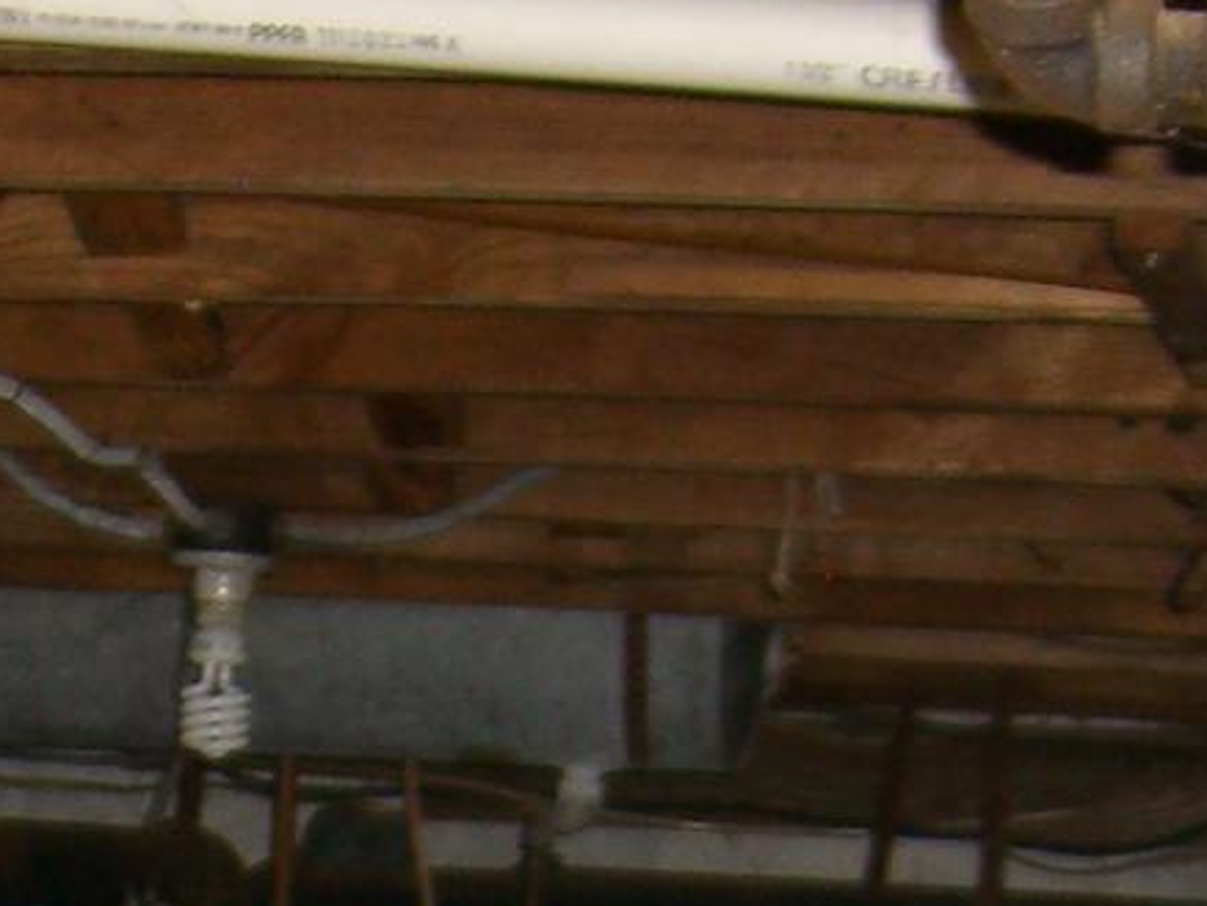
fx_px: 6208
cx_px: -58
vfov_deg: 7.9
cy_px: 1961
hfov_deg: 11.0
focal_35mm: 178
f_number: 2.8
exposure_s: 1/60
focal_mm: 7.9
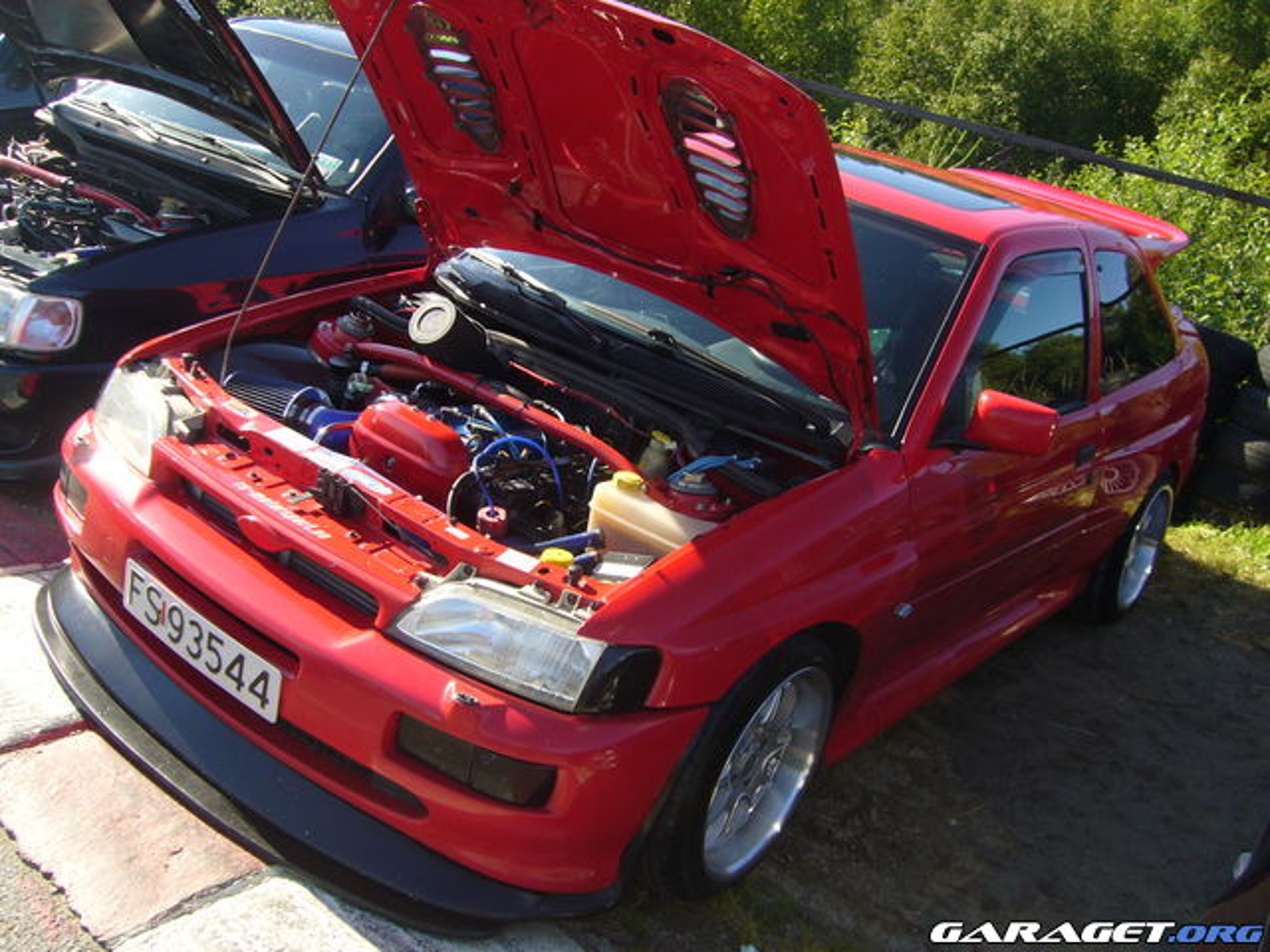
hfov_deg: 52.6
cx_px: 635
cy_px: 476
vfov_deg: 40.7
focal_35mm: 35
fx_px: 1284
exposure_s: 1/100
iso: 80
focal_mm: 5.8
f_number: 5.6
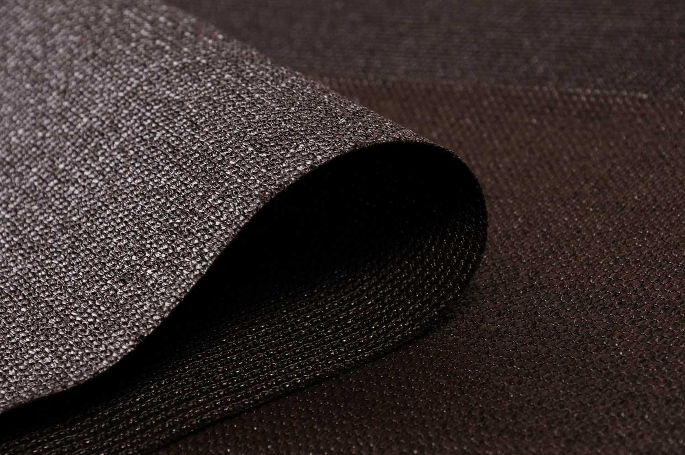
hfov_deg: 13.1
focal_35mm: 158
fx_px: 2993
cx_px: 342
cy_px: 228
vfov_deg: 8.7
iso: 200
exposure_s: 1/80
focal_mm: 105
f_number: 11
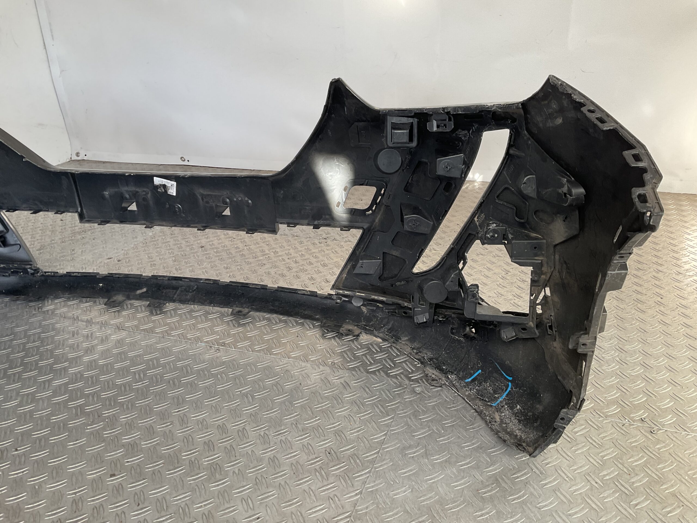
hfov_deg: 61.7
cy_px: 262
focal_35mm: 29
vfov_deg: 48.2
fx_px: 584
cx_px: 348
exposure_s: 1/120
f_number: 1.8
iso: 32
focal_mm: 3
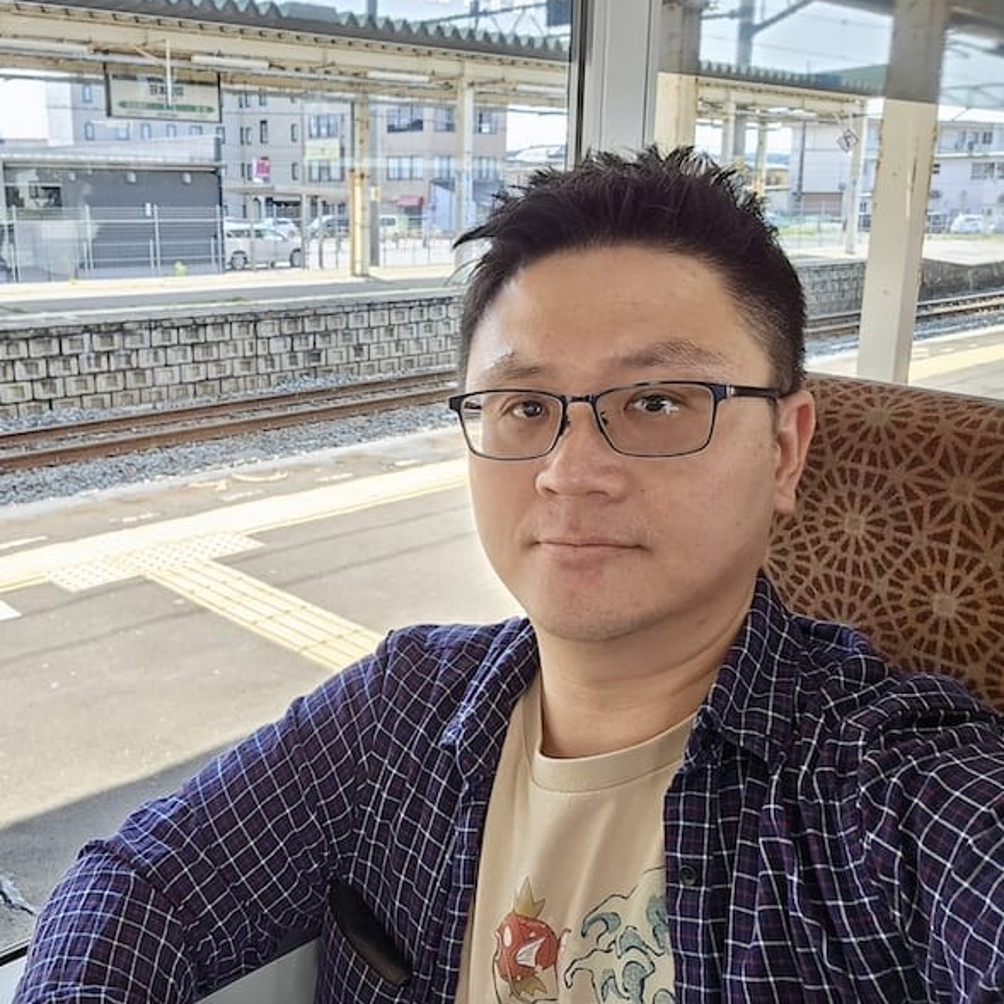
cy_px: 496
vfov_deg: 54.0
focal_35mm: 30
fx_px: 984
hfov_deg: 52.9
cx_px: 327
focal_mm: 3.3
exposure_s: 1/120
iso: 80
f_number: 2.2
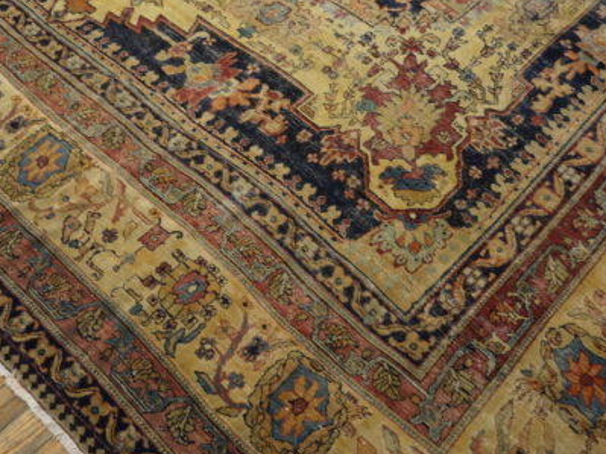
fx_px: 683
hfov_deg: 47.8
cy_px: 154
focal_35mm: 39
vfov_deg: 36.5
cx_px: 334
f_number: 4
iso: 1250
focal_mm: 18
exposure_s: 1/60
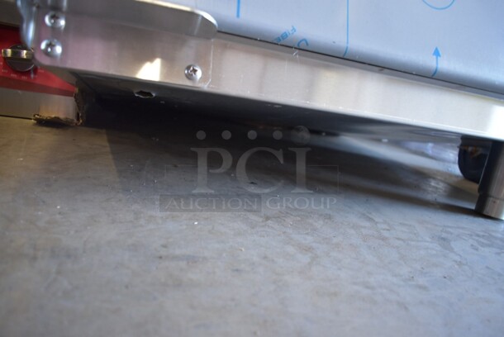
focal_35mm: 27
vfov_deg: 48.0
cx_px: 252
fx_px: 378
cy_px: 168
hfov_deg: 67.3
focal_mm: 18
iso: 640
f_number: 3.5
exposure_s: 1/30
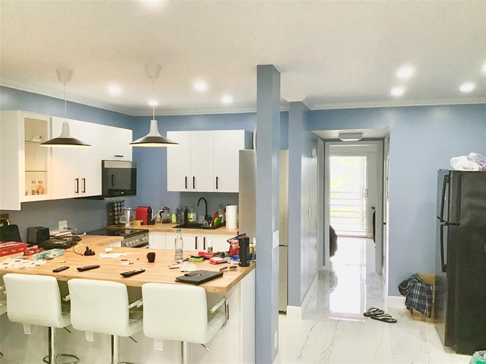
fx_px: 435
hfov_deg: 58.4
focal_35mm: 31
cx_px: 243
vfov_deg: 45.4
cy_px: 182
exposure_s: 1/30
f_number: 2.4
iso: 40
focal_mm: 3.3
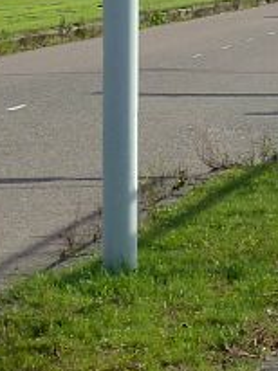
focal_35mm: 274
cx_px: 495
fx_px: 2940
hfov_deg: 5.3
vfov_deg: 7.2
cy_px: 67
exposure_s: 1/500
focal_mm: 9.1
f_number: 3.9
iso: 125
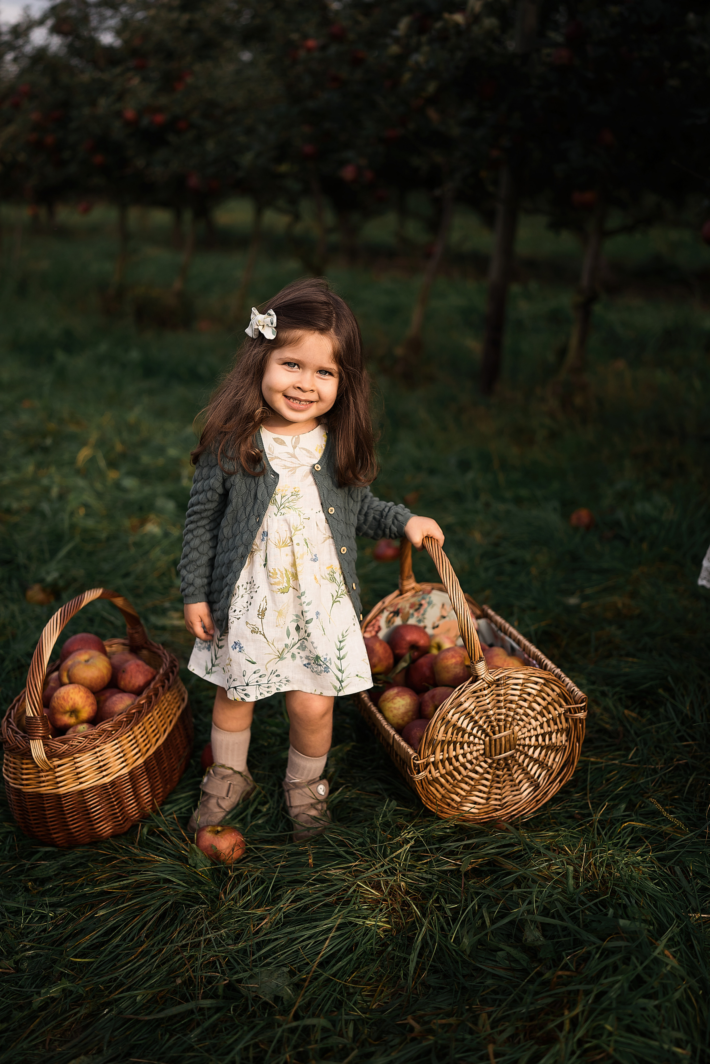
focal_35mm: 35
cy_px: 532
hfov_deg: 37.9
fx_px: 1035
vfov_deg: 54.4
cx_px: 355
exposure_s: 1/2500
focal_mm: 35
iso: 100
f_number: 1.4
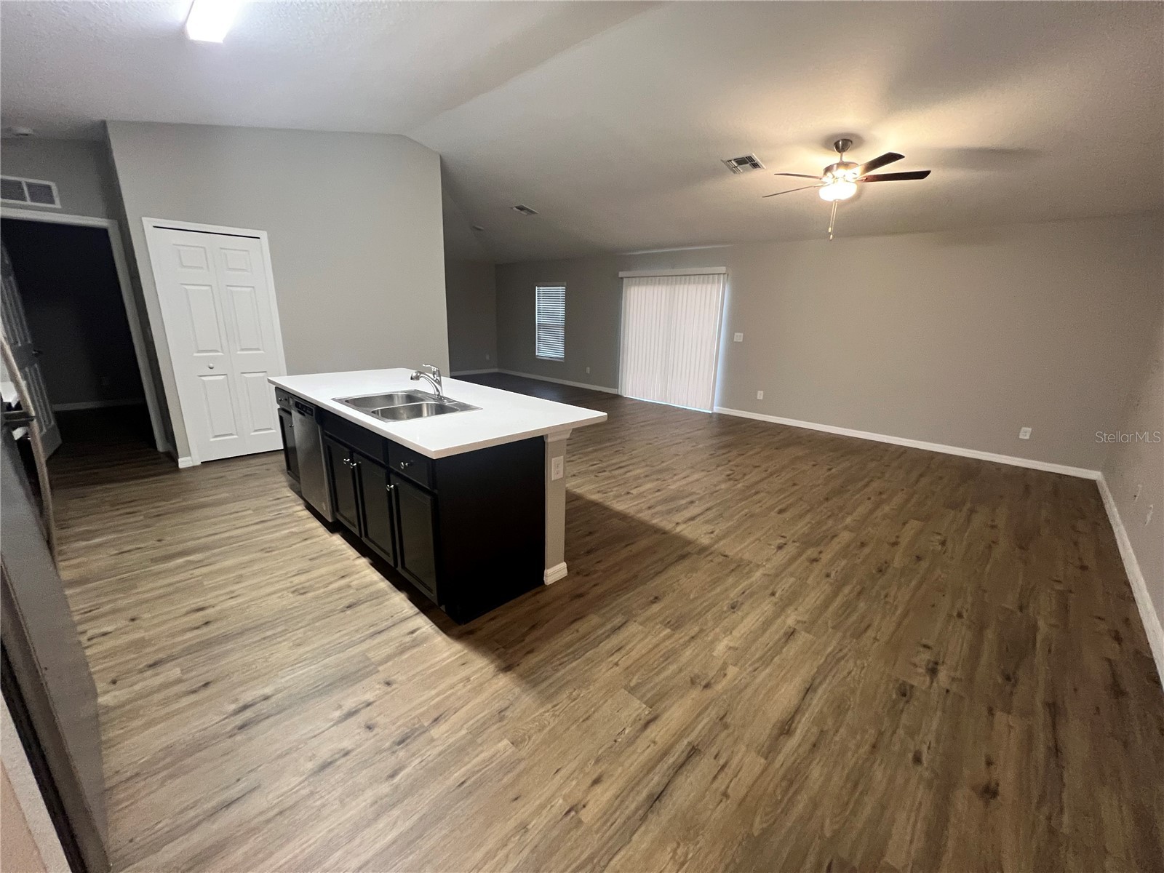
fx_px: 437
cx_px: 582
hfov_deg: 106.2
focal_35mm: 13
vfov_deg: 89.9
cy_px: 436
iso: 400
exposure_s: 1/60
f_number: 1.8
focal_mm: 1.57
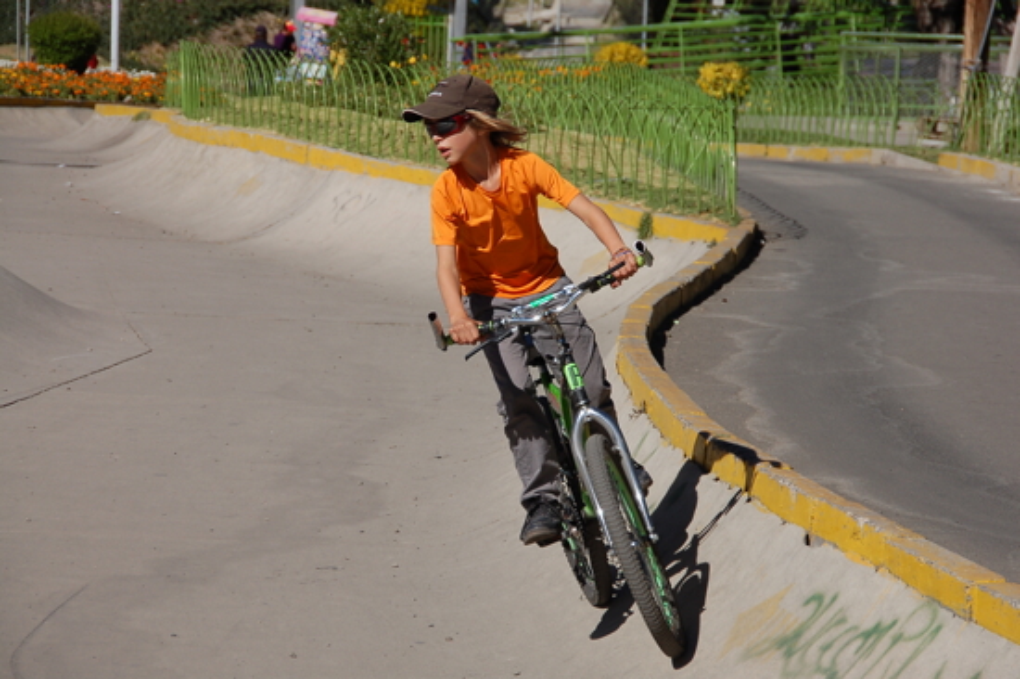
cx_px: 510
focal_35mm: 174
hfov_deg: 11.8
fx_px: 4927
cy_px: 340
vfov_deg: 7.9
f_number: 7.1
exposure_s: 1/800
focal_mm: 116
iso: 200
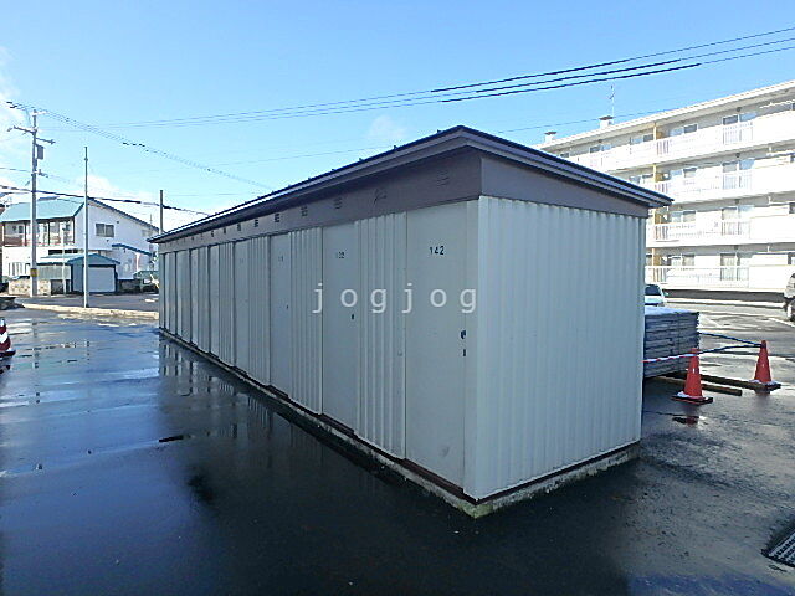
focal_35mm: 21
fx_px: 482
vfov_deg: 63.4
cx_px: 398
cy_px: 298
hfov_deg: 79.0
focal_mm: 3.7
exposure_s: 1/800
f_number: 3.5
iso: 125
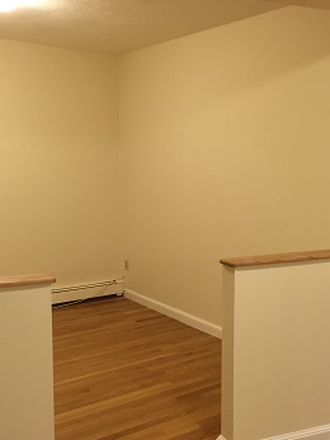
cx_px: 161
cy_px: 221
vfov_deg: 45.8
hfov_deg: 35.1
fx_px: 521
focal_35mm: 41
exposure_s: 1/30
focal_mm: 4.15
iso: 125
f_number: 2.2
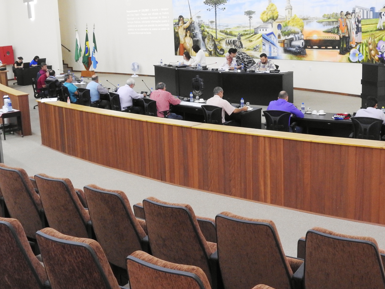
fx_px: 512
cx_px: 195
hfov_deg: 41.2
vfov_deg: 31.4
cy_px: 111
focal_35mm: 46
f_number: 5.3
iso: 400
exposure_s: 1/6
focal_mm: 6.3
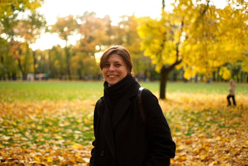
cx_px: 124
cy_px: 83
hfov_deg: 54.4
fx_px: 241
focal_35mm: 35
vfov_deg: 37.9
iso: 400
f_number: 1.4
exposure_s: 1/500
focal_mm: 35
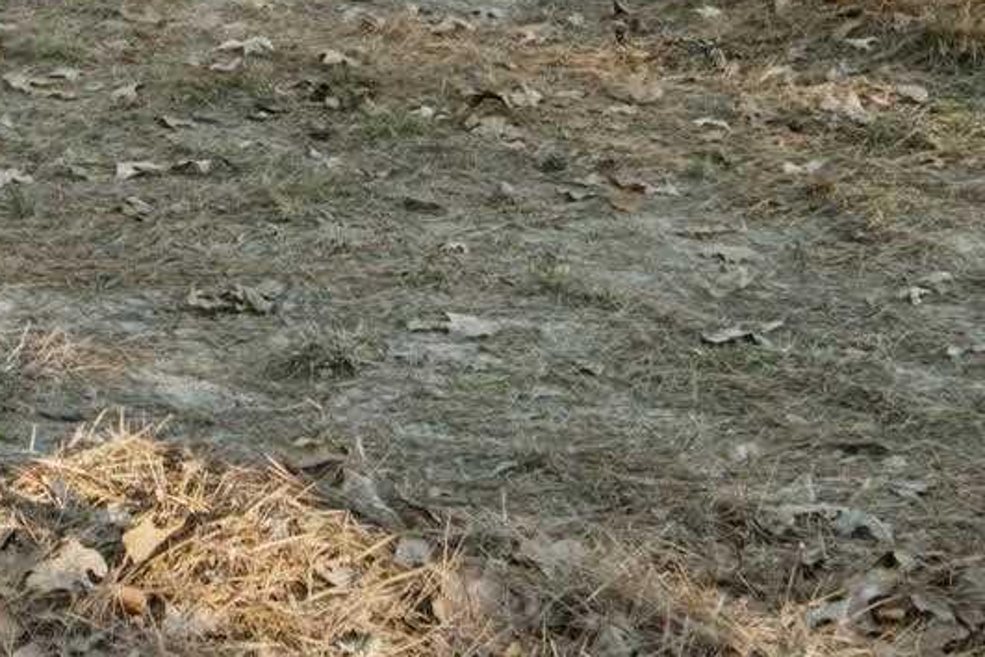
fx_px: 3994
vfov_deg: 8.7
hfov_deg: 13.4
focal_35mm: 146
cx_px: -406
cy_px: -793
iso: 200
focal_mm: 20.9
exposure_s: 1/5
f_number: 10
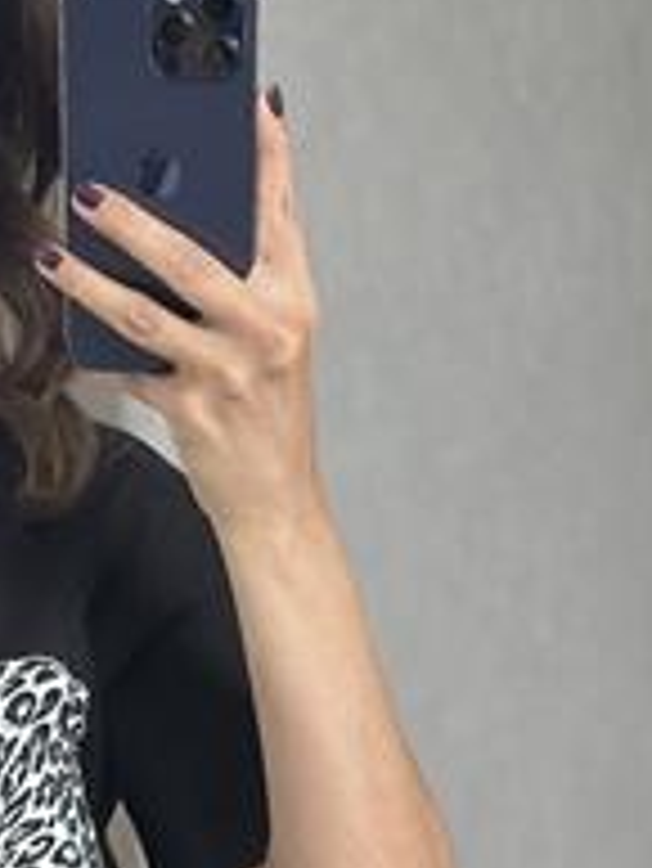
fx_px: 3161
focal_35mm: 126
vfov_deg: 15.5
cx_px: -94
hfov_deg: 11.6
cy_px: 747
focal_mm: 6.86
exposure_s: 1/60
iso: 250
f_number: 1.78
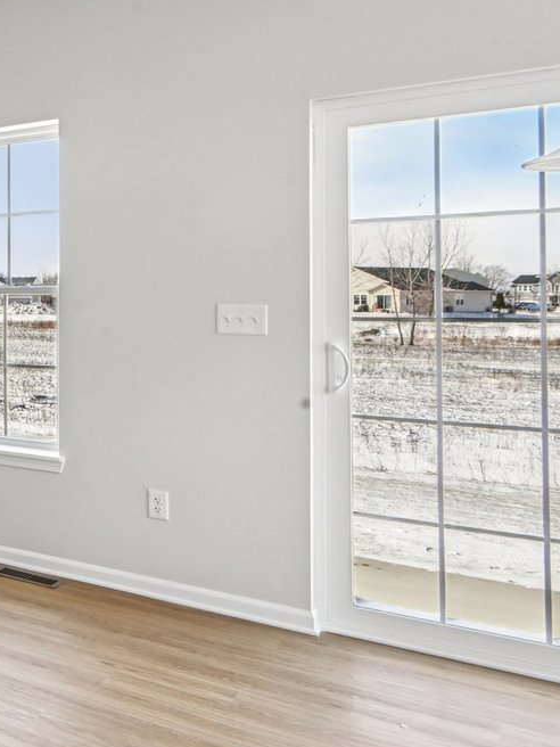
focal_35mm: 38
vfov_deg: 48.9
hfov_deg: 24.9
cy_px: 350
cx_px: -348
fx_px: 820
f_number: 13
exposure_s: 1/125
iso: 400
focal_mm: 16
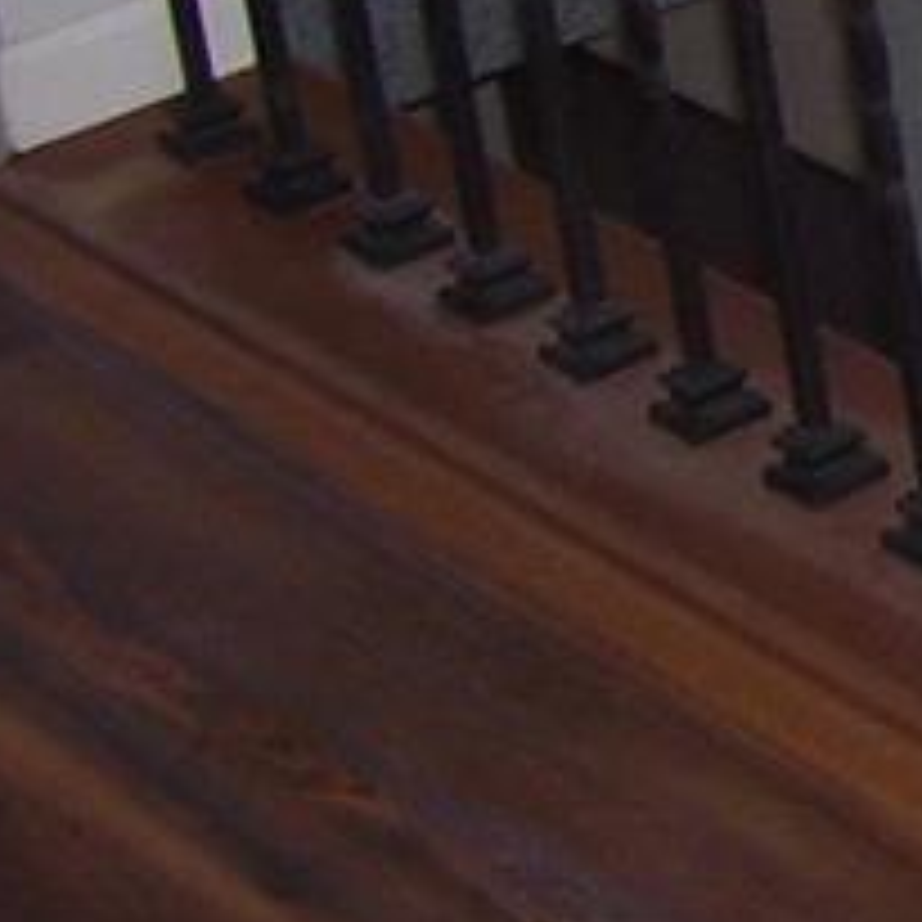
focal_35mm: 188
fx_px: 5665
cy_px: -65
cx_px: 2757
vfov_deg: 9.2
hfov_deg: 8.0
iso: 80
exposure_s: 1/60
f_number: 2.7
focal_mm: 5.6
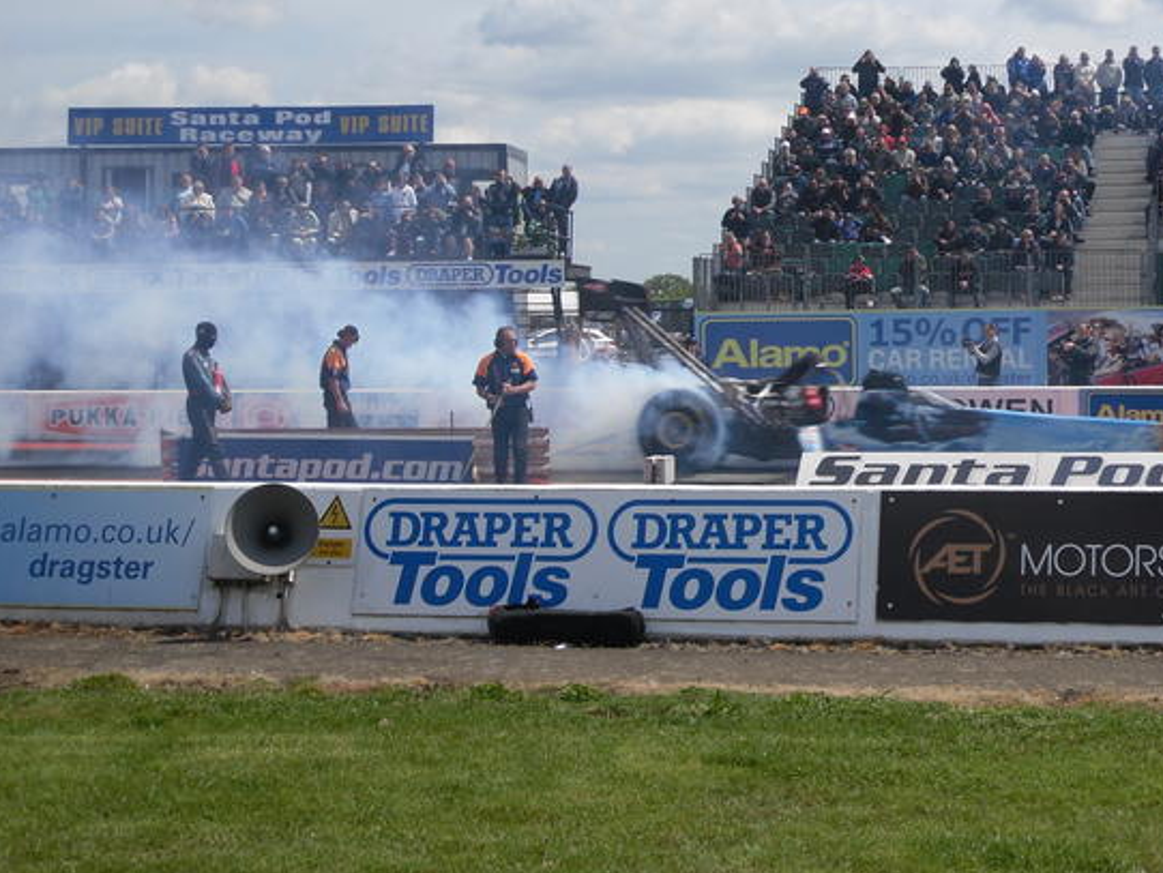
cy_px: 293
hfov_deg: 26.4
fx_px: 2454
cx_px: 854
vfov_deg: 20.1
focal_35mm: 73
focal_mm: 7.88
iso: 80
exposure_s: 1/245
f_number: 8.6
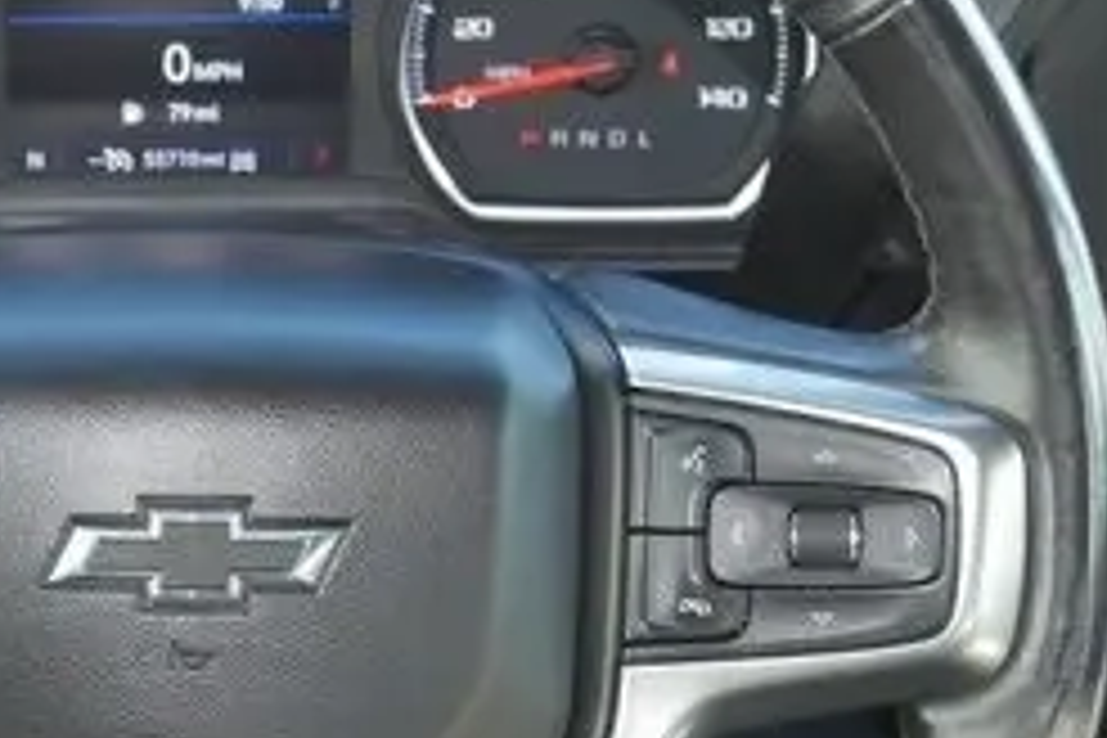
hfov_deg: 17.0
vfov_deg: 11.5
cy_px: 511
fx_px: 3659
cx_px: 189
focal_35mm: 119
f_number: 5
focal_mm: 22
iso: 800
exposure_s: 1/60
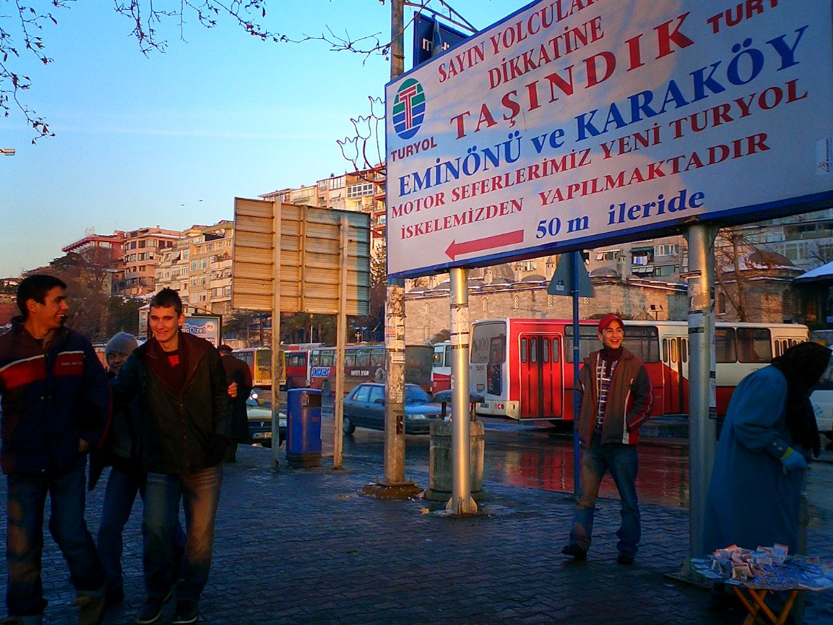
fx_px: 890
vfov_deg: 38.7
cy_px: 312
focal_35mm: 37
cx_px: 416
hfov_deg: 50.1
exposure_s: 1/125
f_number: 3.5
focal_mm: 5.6
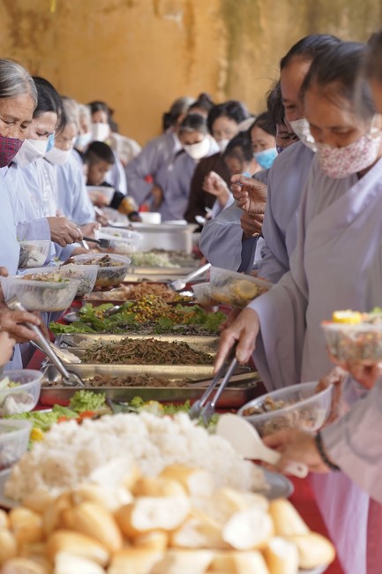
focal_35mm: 105
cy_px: 287
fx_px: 1672
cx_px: 191
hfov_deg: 13.0
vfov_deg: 19.5
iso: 640
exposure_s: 1/320
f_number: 2.8
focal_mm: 70
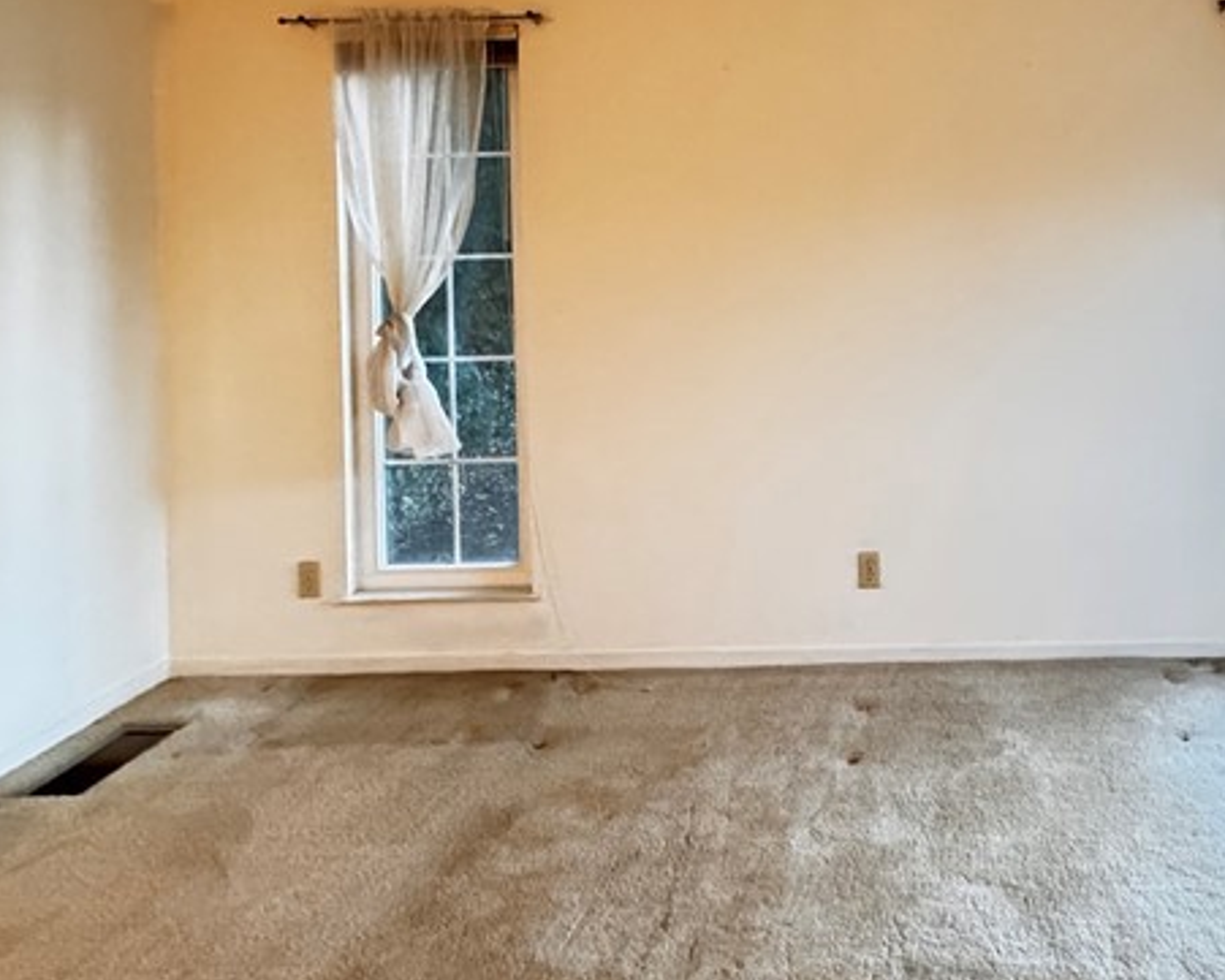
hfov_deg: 53.5
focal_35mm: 31
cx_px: 975
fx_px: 1124
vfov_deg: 44.9
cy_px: 201
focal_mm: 2.22
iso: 1250
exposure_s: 1/60
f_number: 2.2
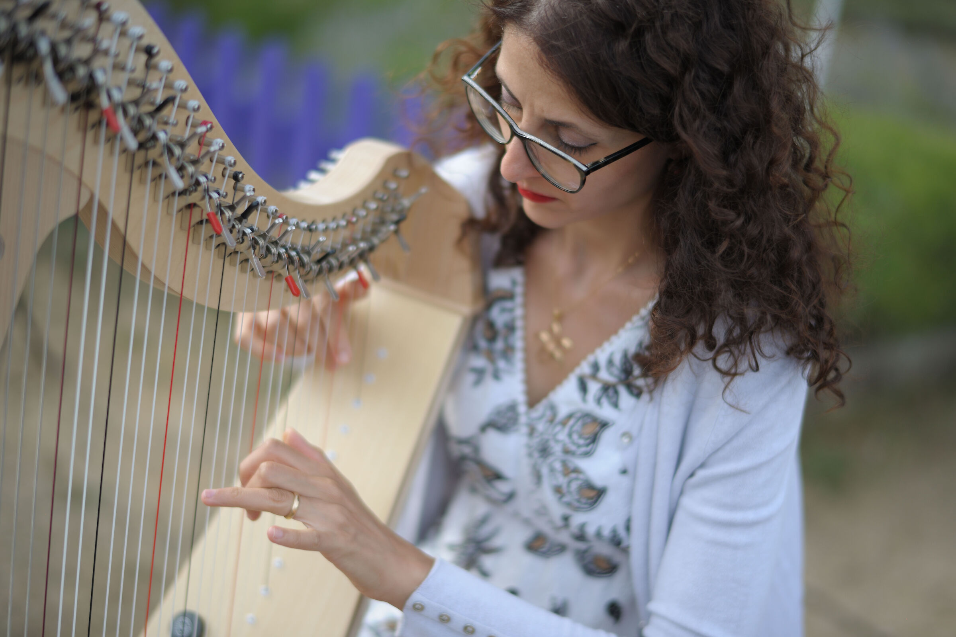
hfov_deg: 34.5
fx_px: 1540
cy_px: 318
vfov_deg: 23.4
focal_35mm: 58
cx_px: 478
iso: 100
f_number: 1.4
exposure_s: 1/640
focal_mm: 58
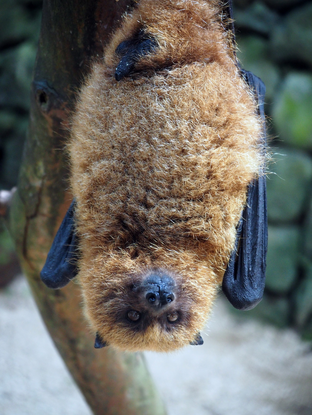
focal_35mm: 84
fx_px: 1009
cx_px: 156
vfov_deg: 23.3
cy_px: 208
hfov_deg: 17.6
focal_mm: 42
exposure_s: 1/30
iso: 1600
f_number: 5.6
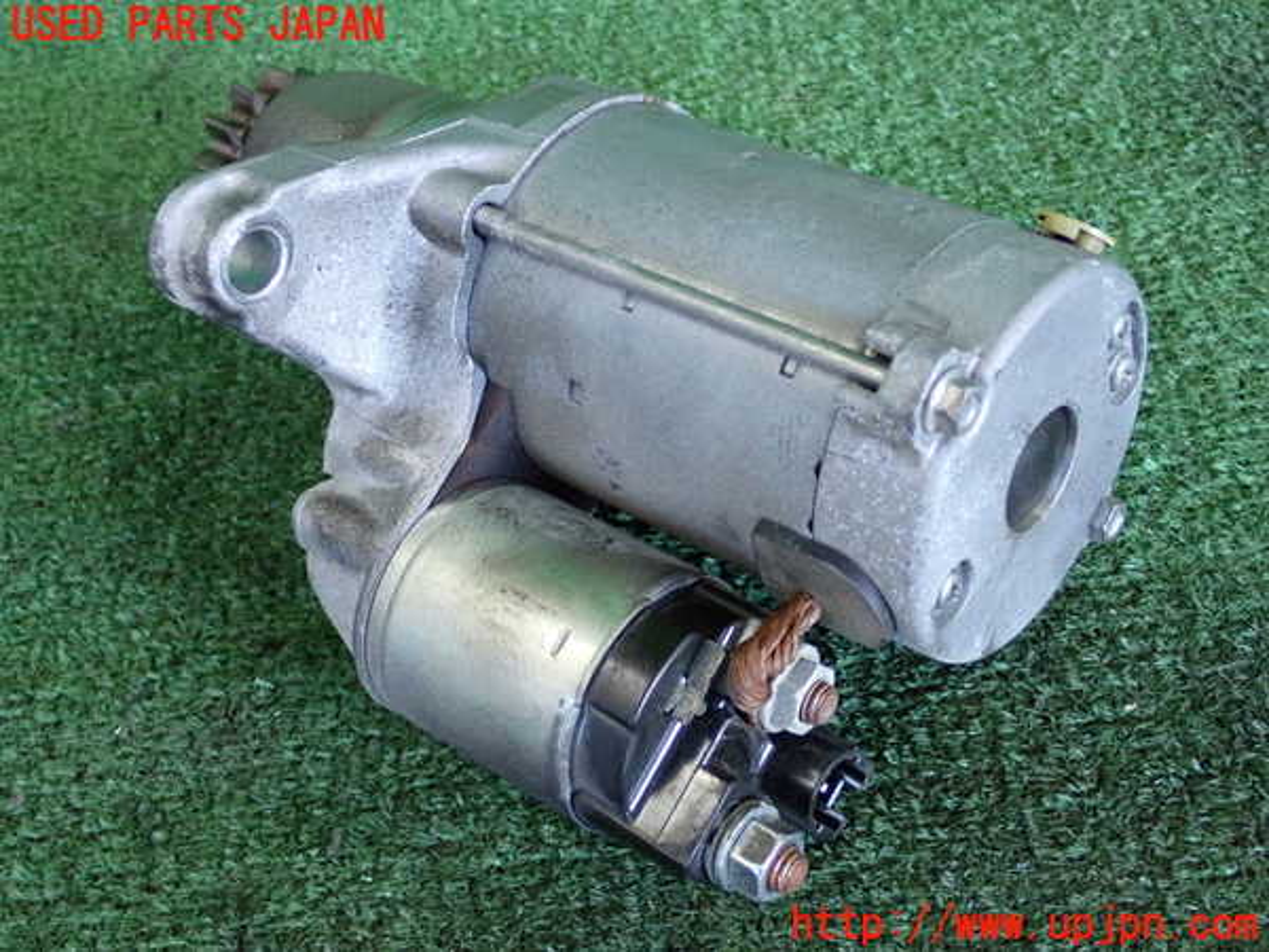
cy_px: 476
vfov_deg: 29.1
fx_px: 1833
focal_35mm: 50
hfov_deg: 38.2
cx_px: 634
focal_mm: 9.01
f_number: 3.2
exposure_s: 1/125
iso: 1000
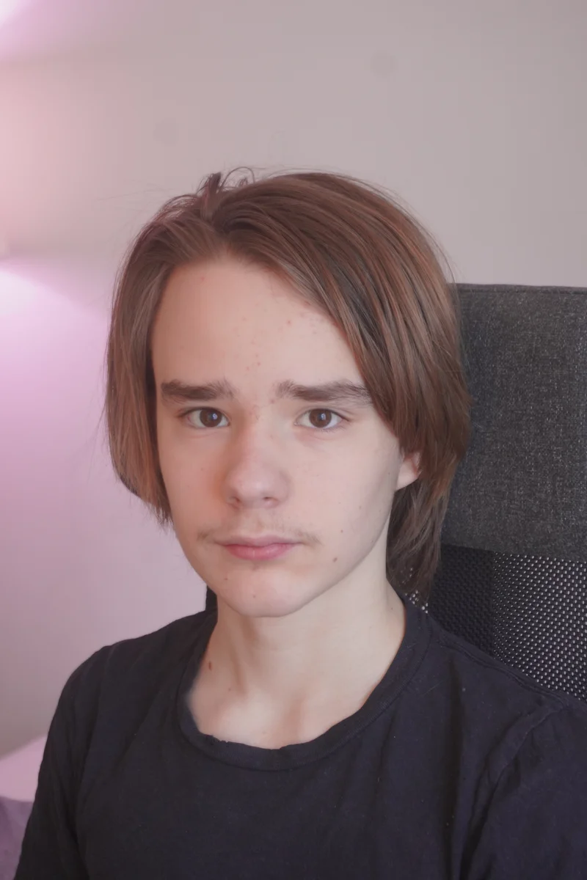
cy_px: 440
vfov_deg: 27.0
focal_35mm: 75
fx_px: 1834
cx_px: 294
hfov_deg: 18.2
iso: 640
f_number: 5.6
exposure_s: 1/15
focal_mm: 50
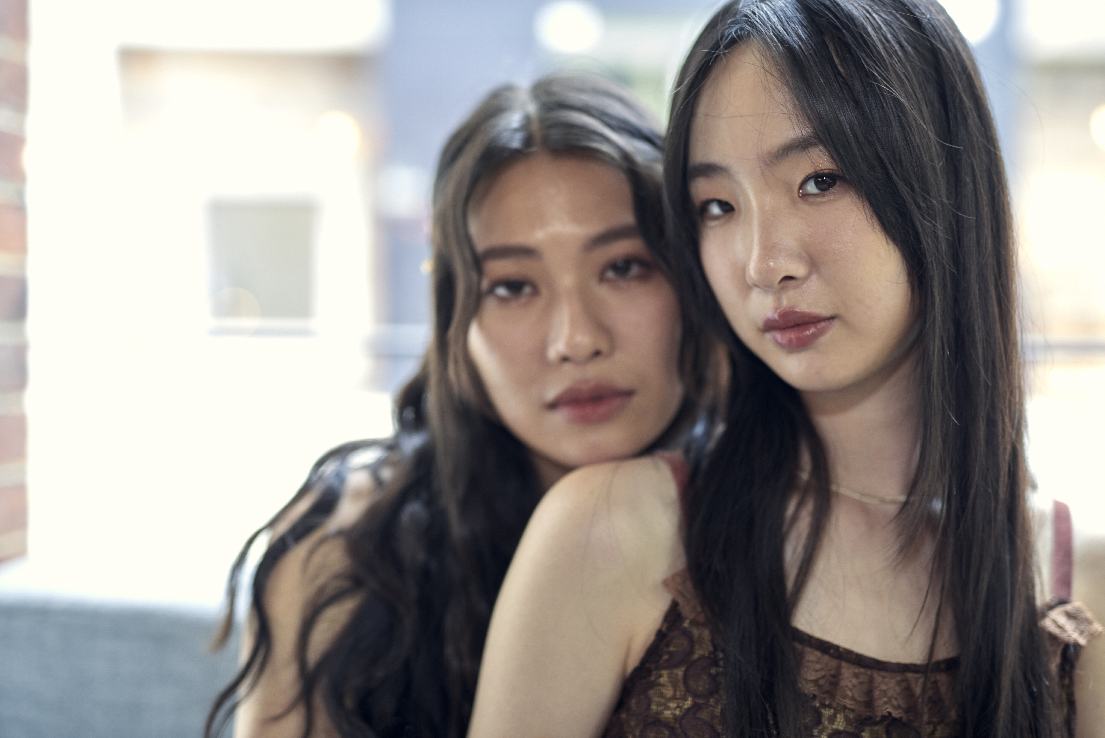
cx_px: 552
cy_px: 369
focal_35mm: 50
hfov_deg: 39.6
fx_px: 1535
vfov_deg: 27.0
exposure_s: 1/125
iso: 400
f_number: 2
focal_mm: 50
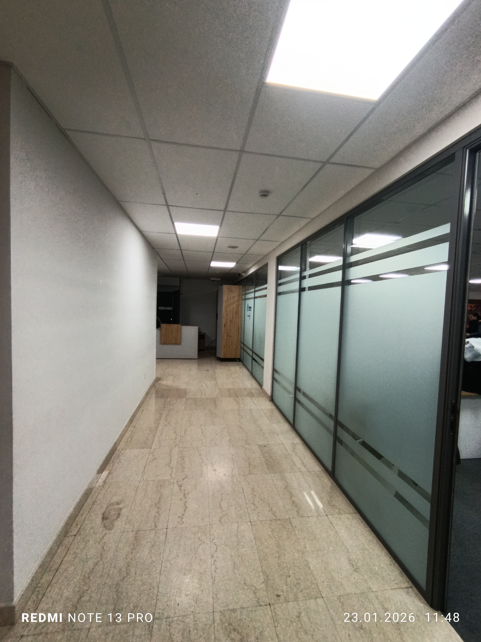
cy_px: 321
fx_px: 296
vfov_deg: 94.5
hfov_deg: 78.1
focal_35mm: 16
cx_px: 240
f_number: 2.2
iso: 200
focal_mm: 1.65
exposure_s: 1/100
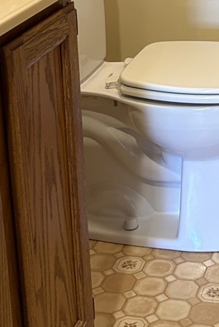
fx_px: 802
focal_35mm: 88
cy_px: 15
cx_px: 239
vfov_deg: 22.4
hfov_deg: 15.2
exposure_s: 1/60
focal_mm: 5.96
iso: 200
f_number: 1.6
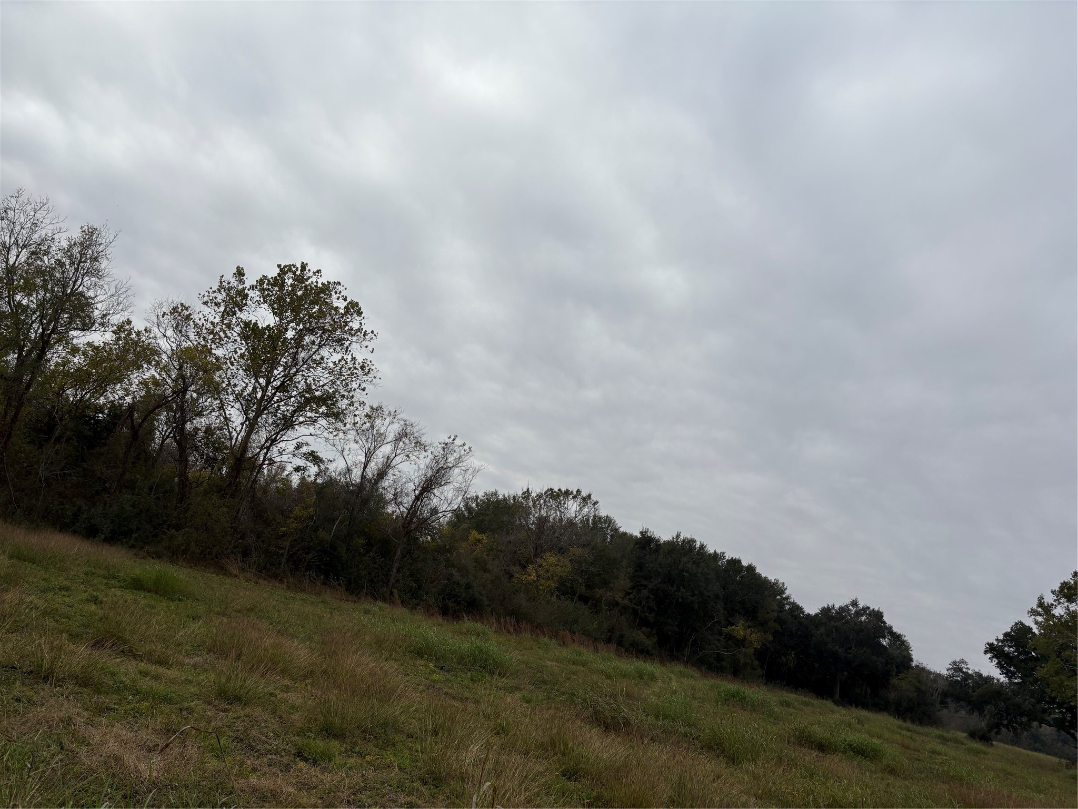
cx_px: 539
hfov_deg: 67.3
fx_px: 810
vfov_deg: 53.1
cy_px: 404
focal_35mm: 26
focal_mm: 5.96
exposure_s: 1/6993
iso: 50
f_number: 1.6
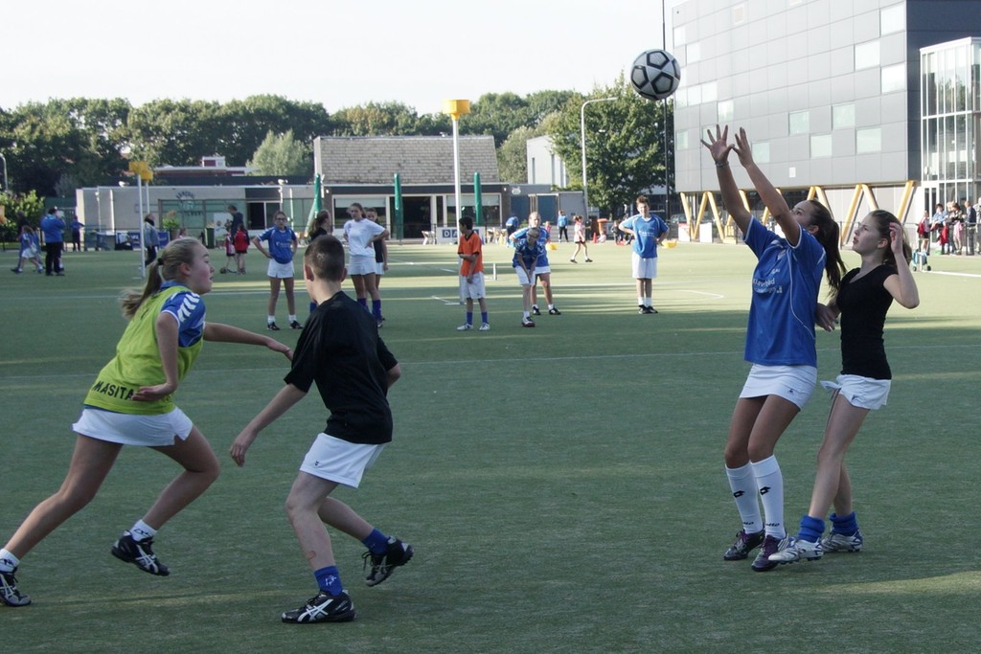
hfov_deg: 37.8
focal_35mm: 52
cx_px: 490
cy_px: 327
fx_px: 1431
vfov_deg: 25.8
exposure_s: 1/500
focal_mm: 35
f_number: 7.1
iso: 400
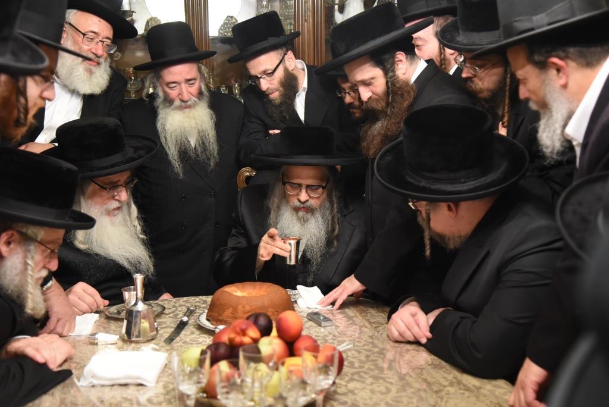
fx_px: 880
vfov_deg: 26.0
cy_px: 204
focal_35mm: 52
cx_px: 304
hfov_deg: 38.2
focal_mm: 52
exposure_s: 1/60
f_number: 4
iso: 4000
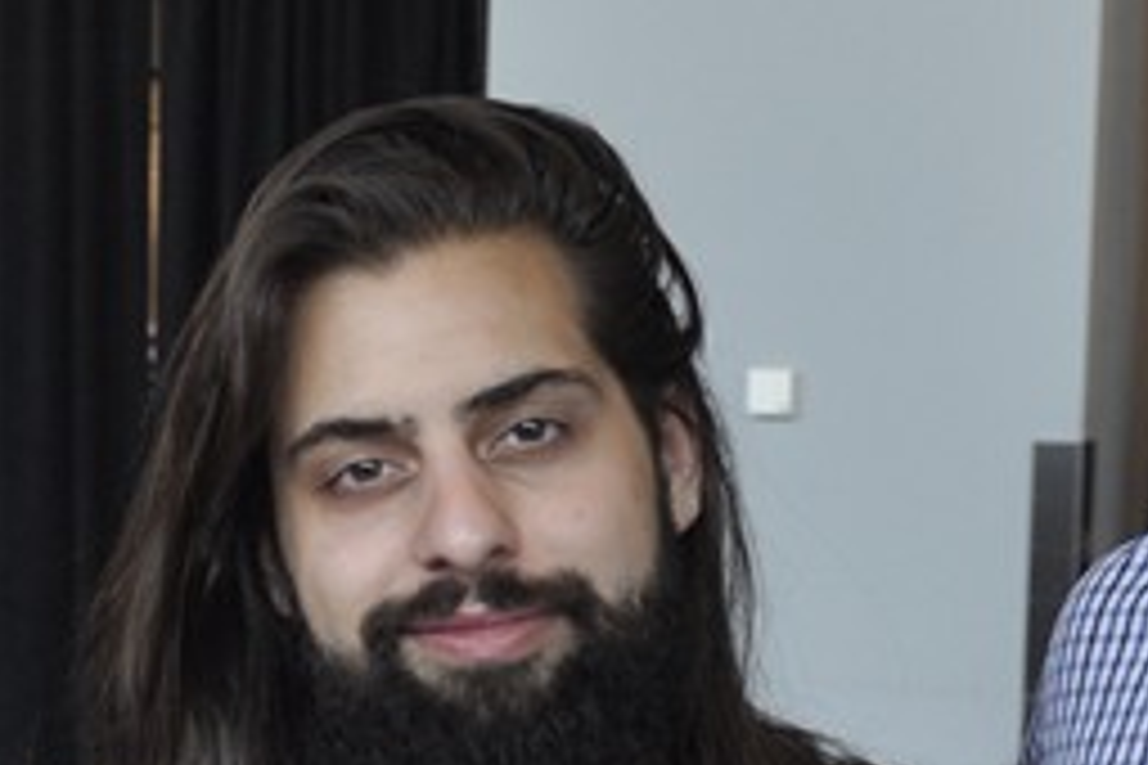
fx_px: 4686
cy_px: 945
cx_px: 113
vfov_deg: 9.2
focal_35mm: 147
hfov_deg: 13.8
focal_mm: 25
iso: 400
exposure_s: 1/60
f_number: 5
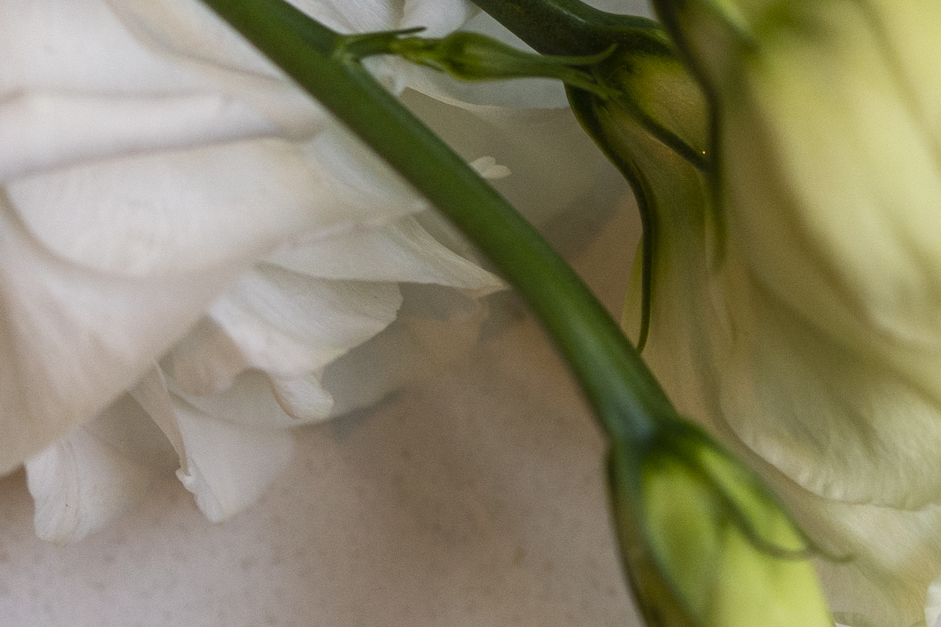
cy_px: 30
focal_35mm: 169
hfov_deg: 11.5
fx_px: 4417
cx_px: 1580
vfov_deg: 8.1
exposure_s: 1/100
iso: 250
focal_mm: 35
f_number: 4
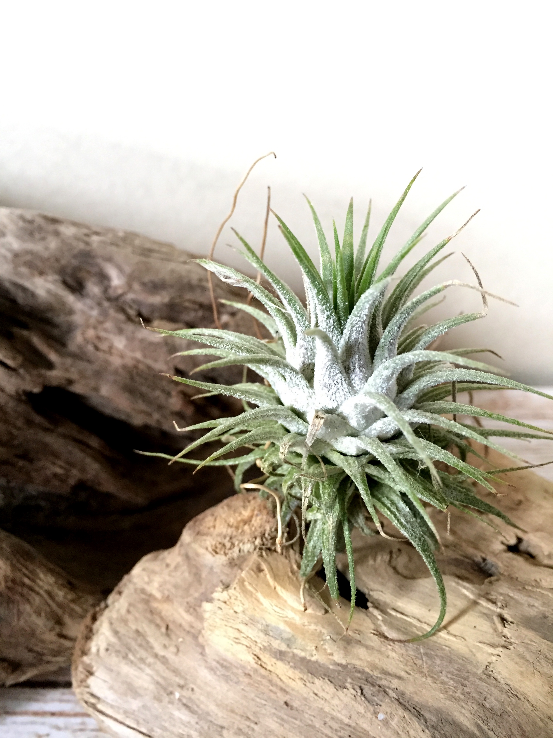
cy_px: 369
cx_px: 276
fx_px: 618
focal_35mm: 29
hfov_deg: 48.2
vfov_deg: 61.7
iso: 250
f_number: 2.2
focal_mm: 4.15
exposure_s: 1/15
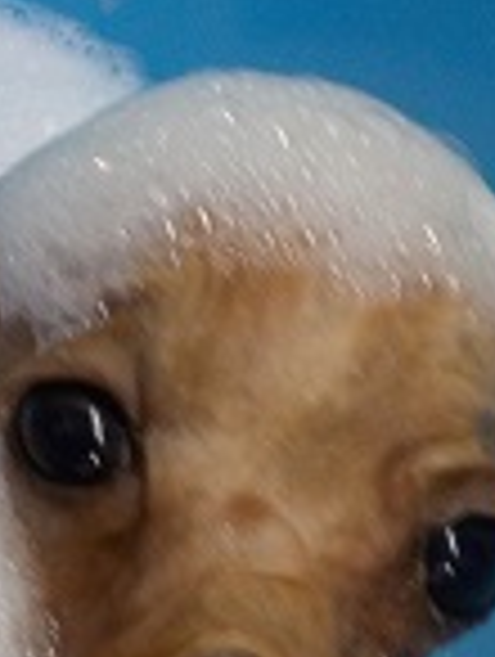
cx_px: 212
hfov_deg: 18.0
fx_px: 1559
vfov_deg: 22.8
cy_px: 662
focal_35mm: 82
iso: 180
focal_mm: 4.1
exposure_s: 1/30
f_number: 3.3
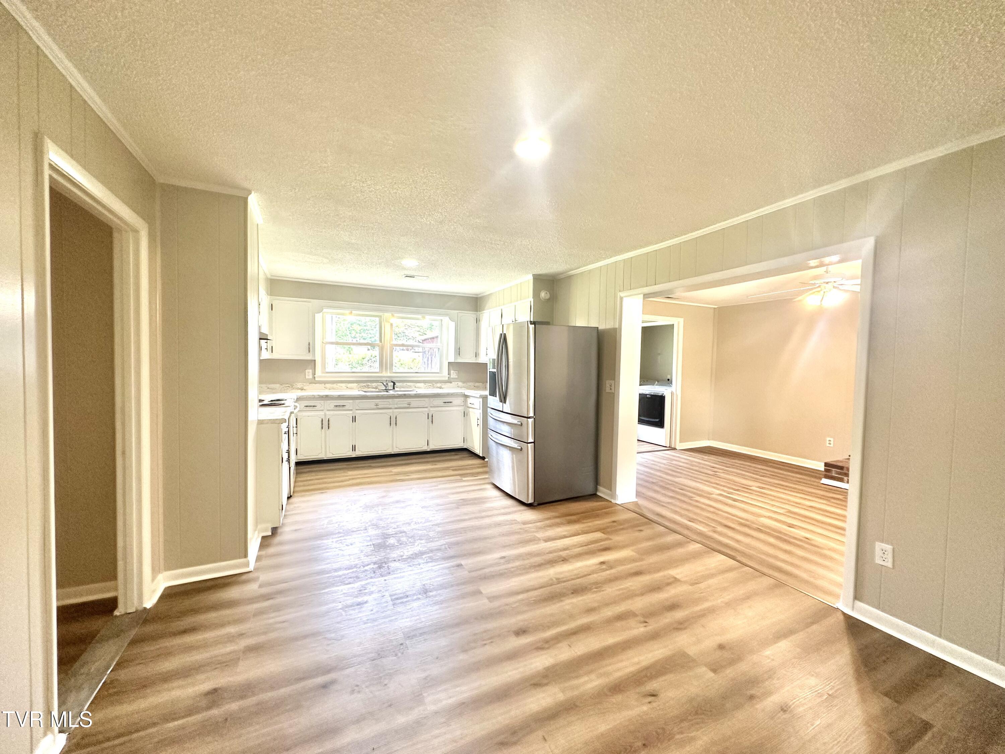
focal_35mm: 14
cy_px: 377
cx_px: 502
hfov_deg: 102.1
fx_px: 406
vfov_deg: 85.7
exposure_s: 1/60
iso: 200
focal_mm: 2.22
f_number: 2.2
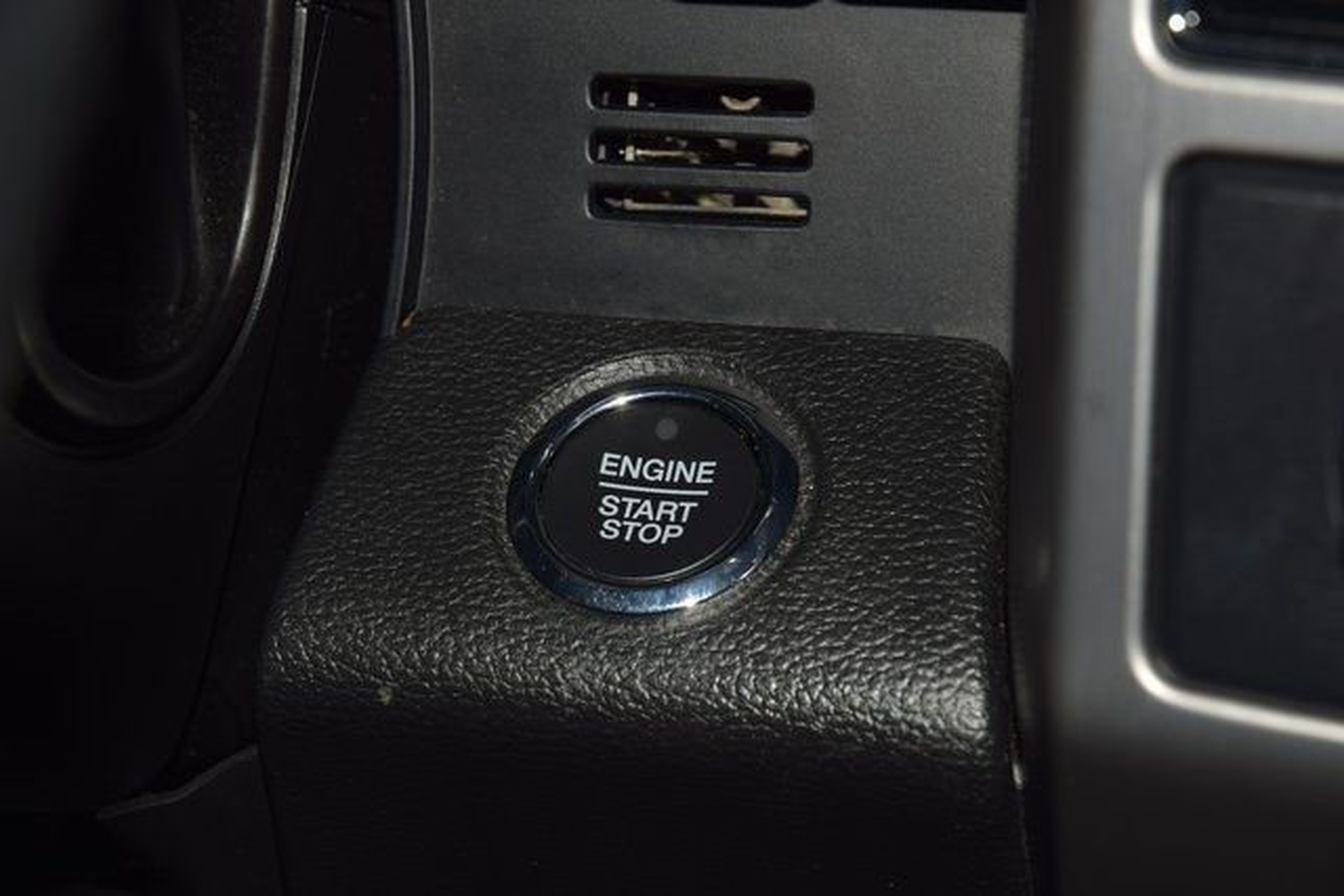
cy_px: 448
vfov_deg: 13.0
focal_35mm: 105
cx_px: 672
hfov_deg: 19.5
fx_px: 3921
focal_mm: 70
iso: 100
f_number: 8
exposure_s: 1/125
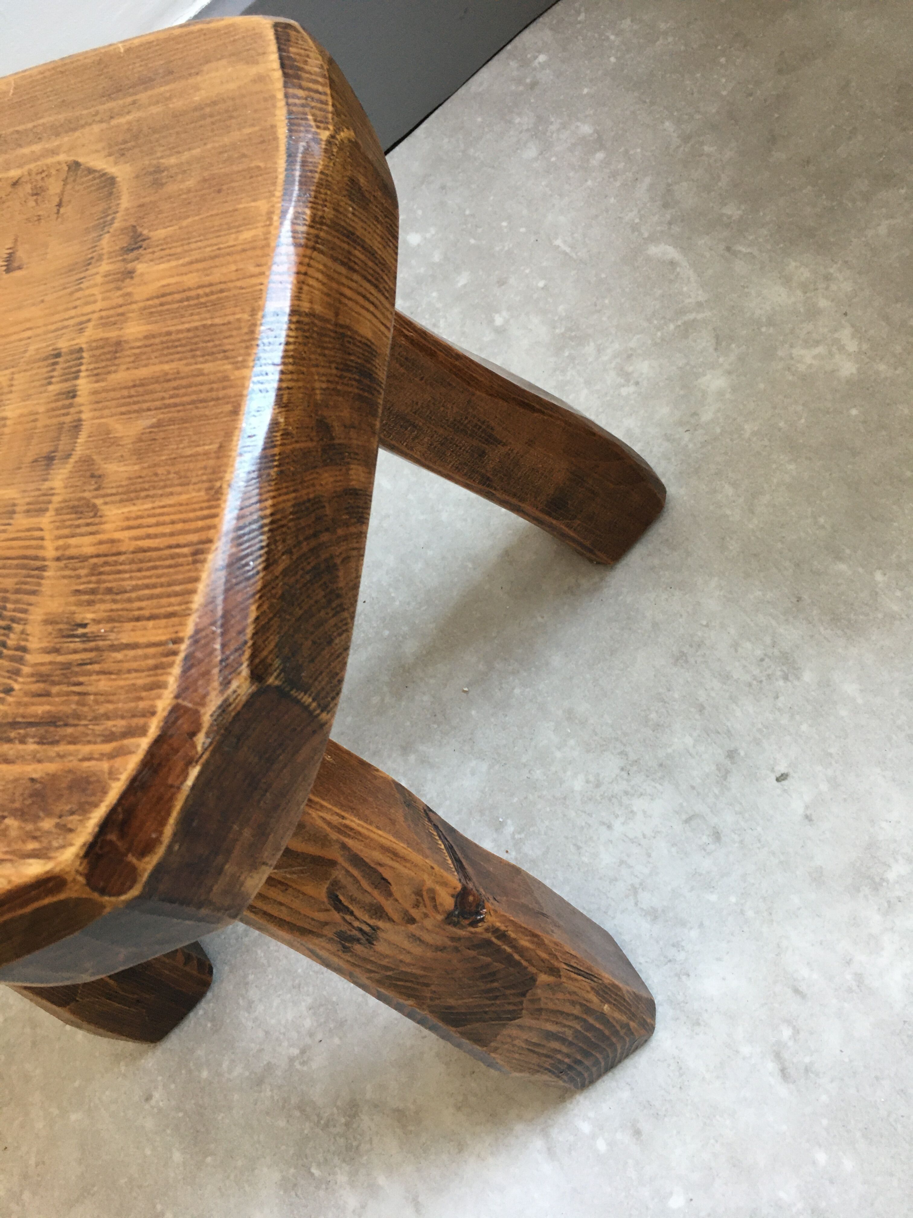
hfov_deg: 48.2
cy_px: 609
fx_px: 1020
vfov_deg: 61.7
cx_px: 456
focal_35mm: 29
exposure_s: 1/33
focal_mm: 4.15
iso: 125
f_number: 2.2
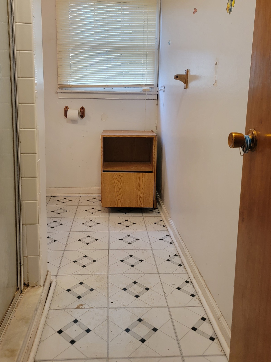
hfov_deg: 46.8
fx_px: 313
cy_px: 142
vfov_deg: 59.4
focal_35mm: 30
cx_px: 128
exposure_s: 1/120
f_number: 1.8
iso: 320
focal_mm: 6.7
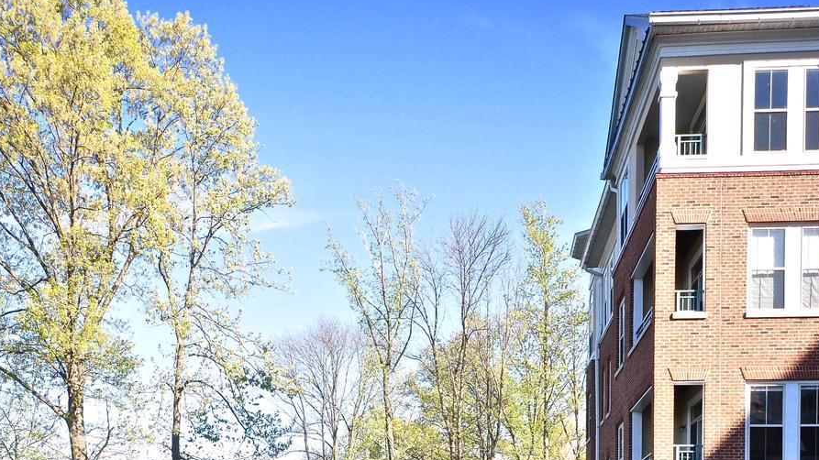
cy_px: 589
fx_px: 1173
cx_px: 390
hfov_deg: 38.5
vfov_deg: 20.4
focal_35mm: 54
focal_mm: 20
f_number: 10
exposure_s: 1/200
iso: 400
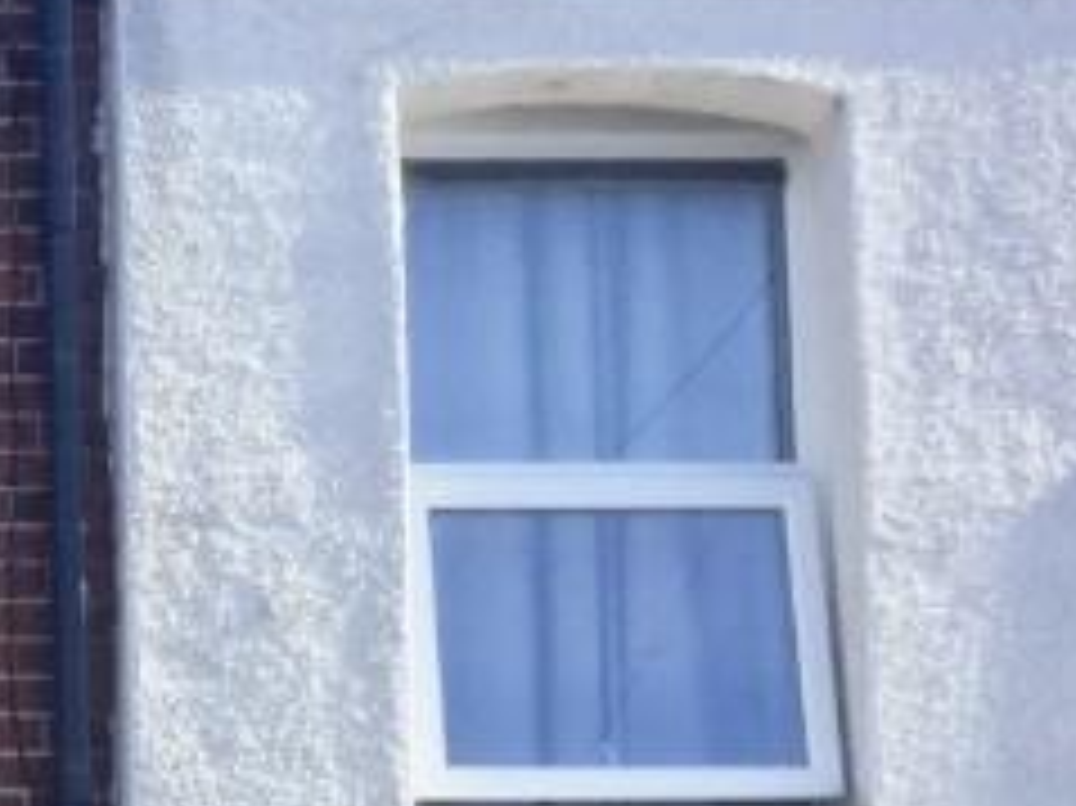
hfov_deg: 13.2
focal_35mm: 133
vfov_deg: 10.7
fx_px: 4132
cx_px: -918
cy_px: 1238
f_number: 2.4
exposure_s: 1/503
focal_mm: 3.3
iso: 25
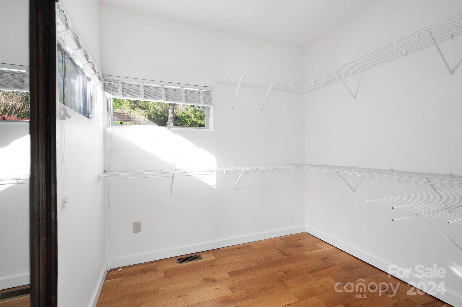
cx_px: 231
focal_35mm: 16
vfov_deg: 73.7
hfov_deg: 96.8
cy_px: 154
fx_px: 205
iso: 200
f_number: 8
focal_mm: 16
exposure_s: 1/40
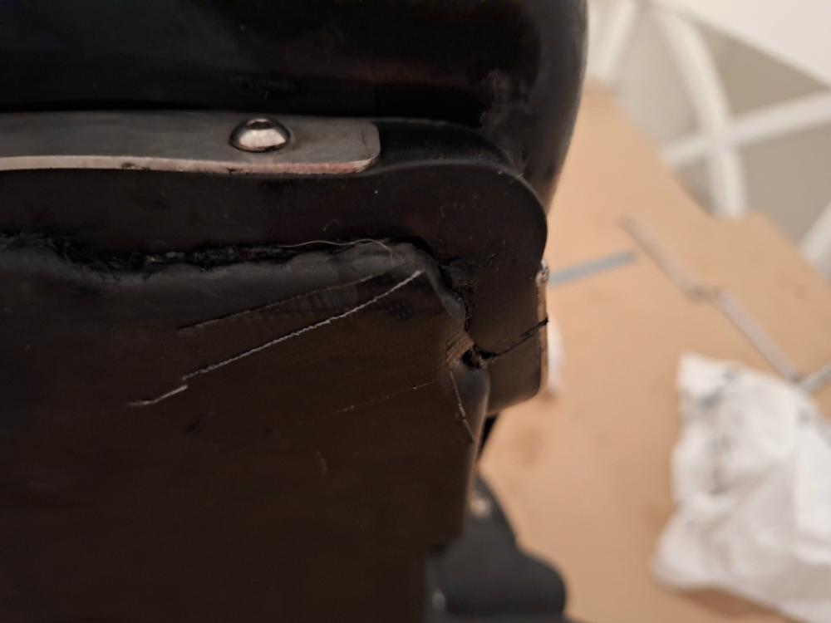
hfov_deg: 73.9
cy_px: 312
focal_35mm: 23
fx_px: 552
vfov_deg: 58.9
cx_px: 416
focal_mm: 5.54
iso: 640
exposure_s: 1/20
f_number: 1.8
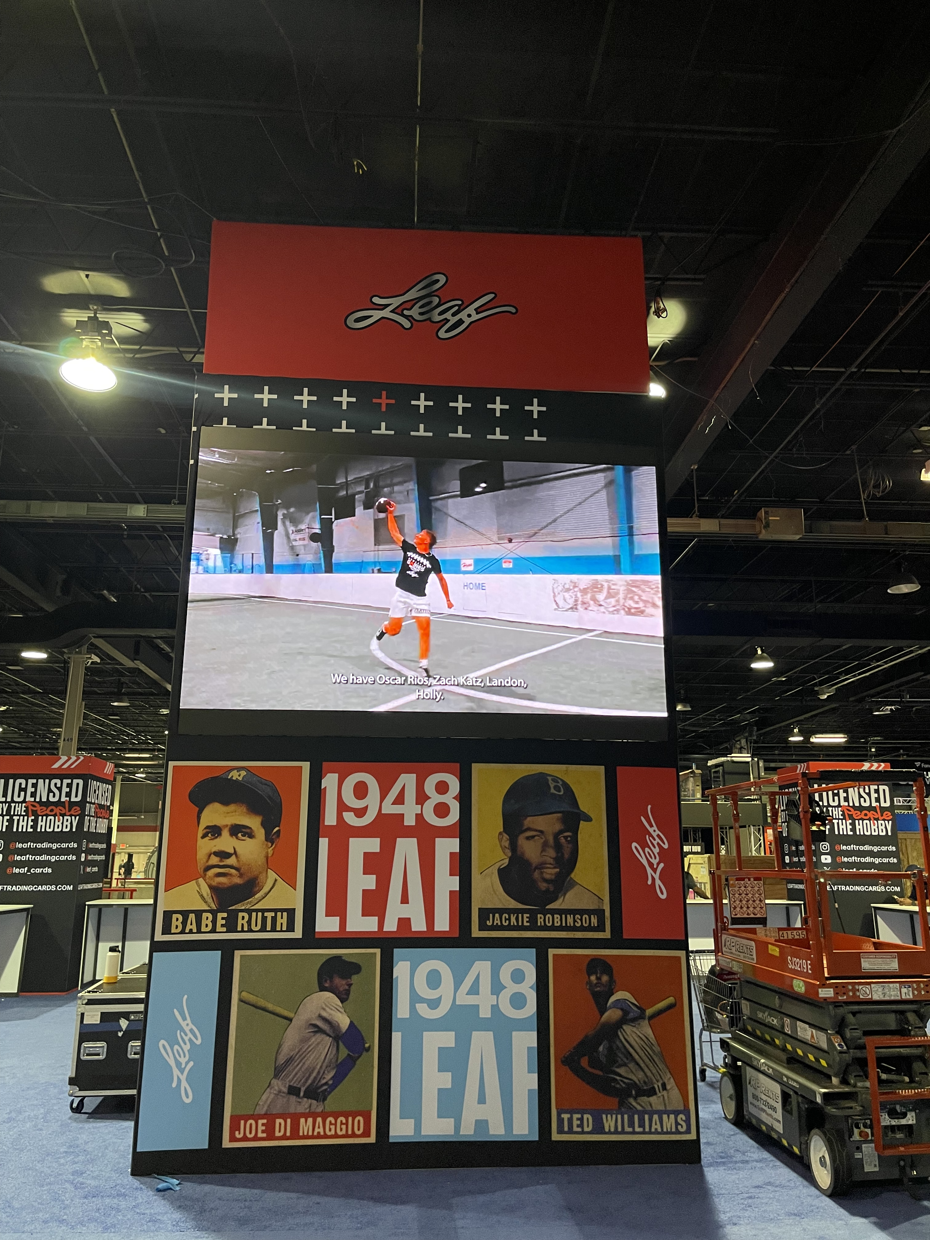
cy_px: 620
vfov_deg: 69.4
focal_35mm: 25
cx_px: 465
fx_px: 896
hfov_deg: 54.9
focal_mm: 5.1
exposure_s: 1/60
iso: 100
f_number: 1.6
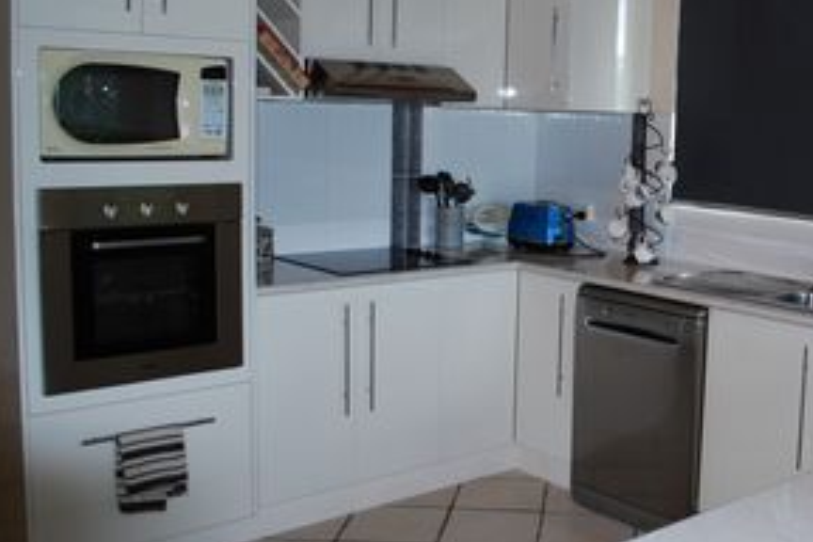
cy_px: 239
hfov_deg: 42.9
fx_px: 994
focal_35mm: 44
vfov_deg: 30.5
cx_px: 627
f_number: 3.5
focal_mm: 18
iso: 200
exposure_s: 1/60
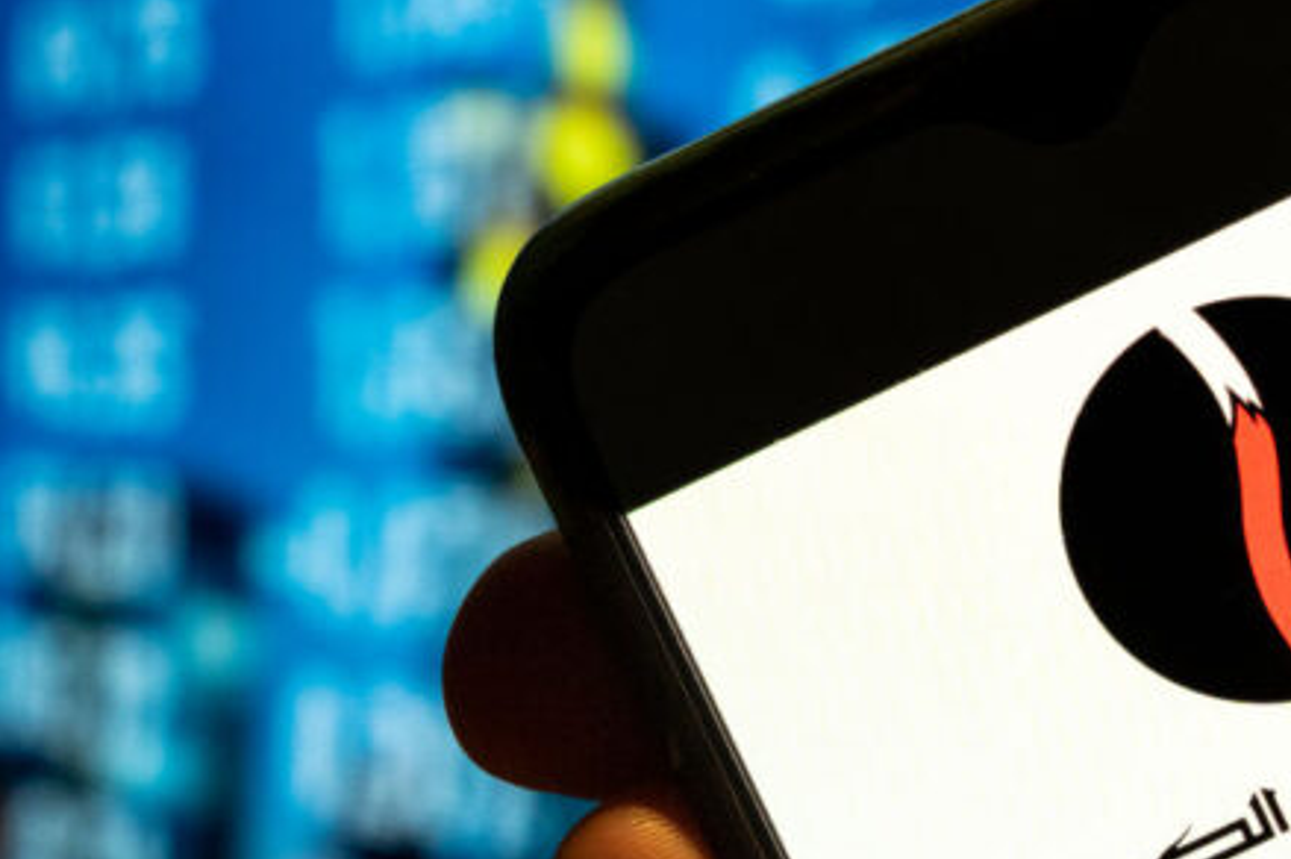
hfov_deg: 17.2
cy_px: 435
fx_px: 4228
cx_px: 991
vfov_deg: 11.6
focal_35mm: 118
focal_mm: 70
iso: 3200
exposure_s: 1/100
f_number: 8
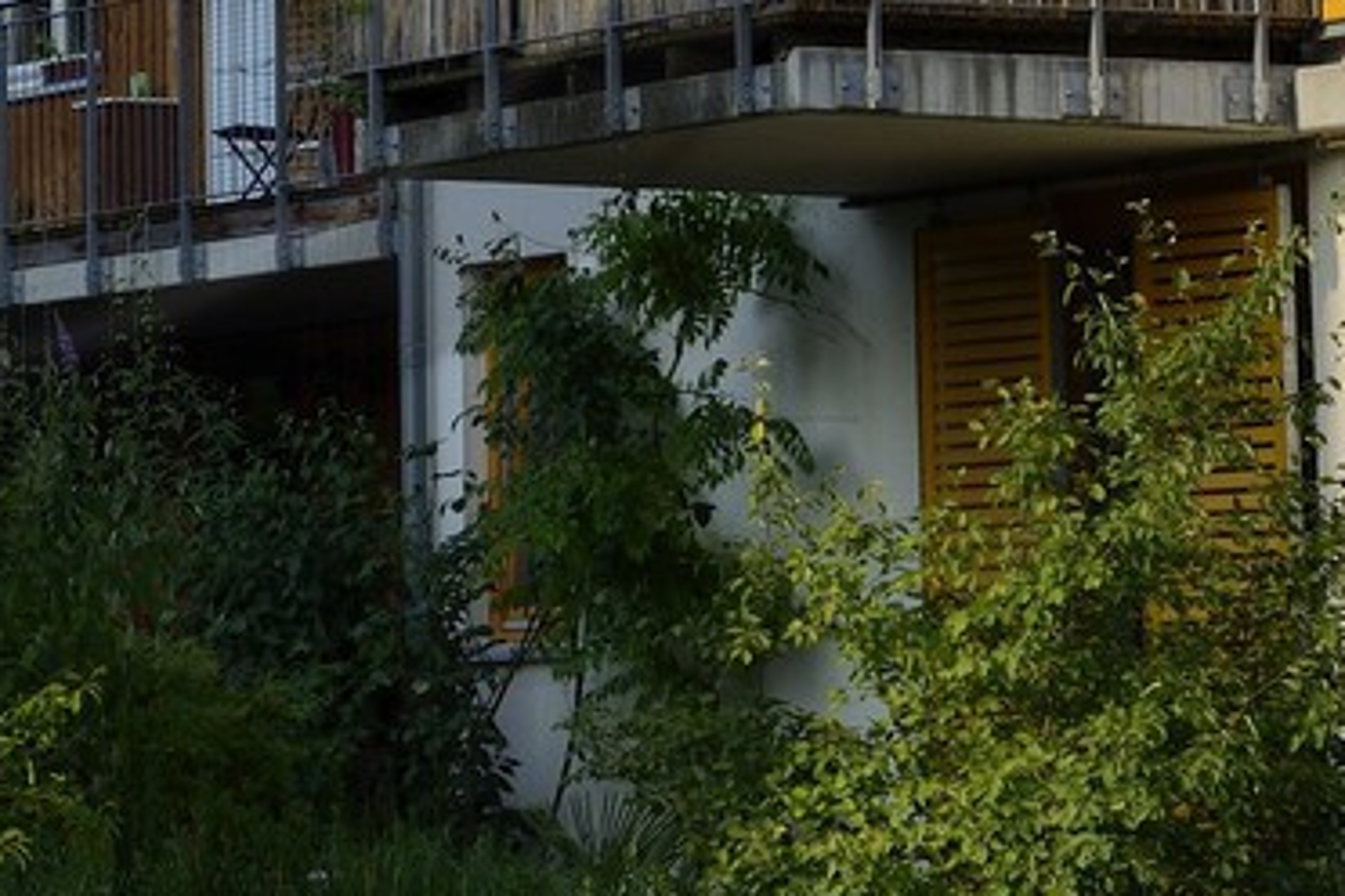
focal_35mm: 215
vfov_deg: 6.2
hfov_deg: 9.4
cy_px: -907
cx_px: -390
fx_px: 8032
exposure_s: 1/250
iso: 200
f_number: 9
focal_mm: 50
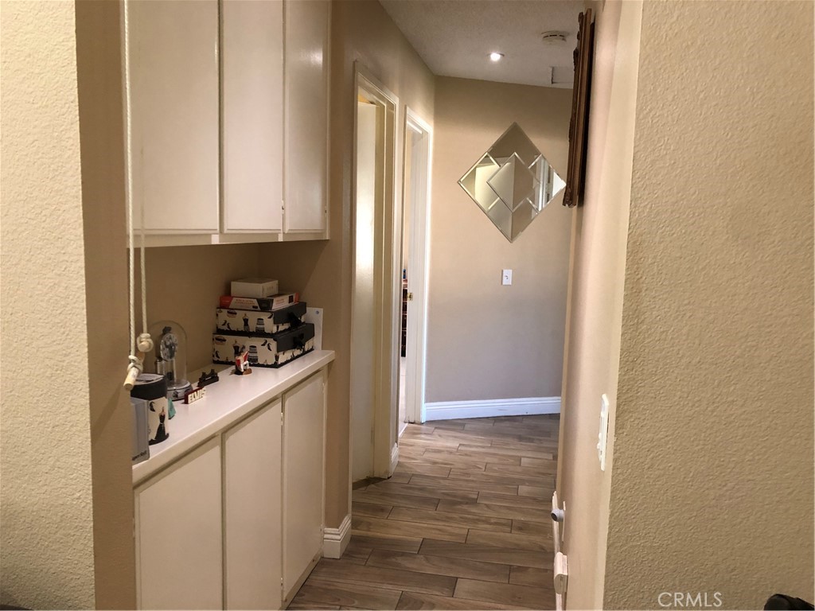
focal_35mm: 28
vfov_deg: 49.7
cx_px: 408
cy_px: 306
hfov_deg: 63.4
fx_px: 659
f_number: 1.8
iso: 100
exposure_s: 1/15
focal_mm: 4
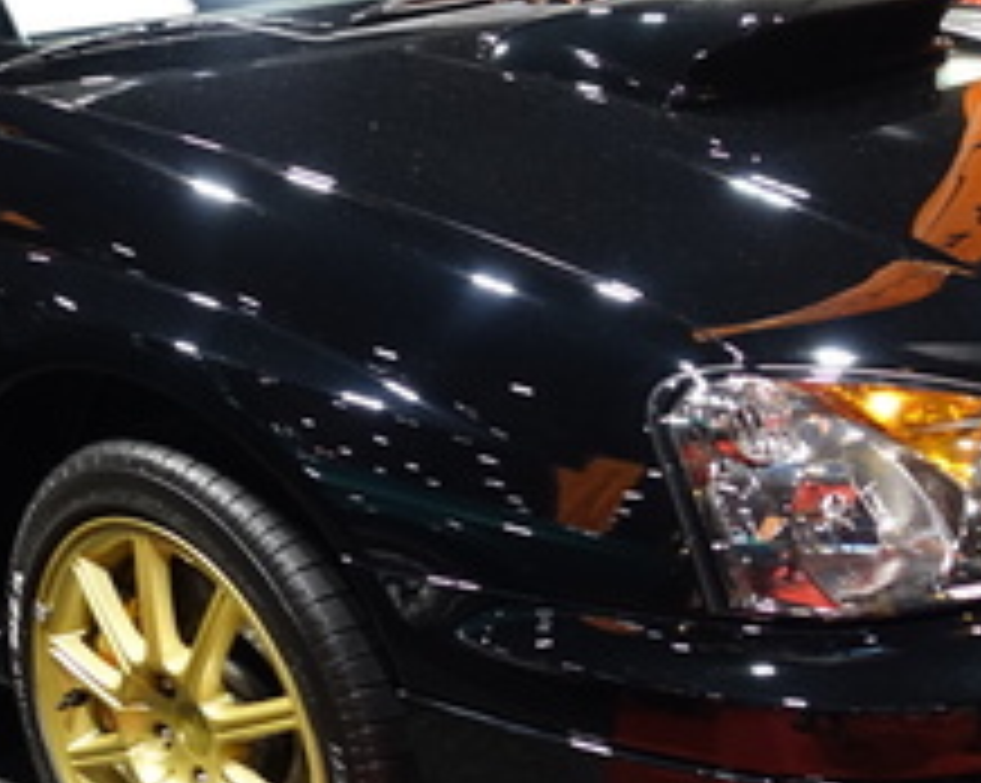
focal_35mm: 62
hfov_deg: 30.4
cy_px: 410
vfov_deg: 24.6
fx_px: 1798
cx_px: 396
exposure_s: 1/30
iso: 640
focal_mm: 8.8
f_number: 1.8
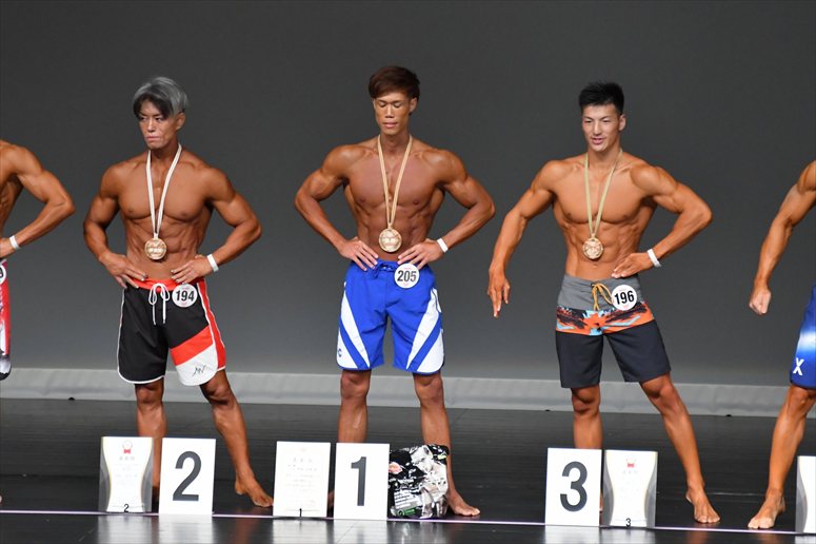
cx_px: 408
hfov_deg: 6.0
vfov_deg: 4.0
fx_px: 7816
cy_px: 272
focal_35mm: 345
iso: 5000
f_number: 5.6
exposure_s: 1/400
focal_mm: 230
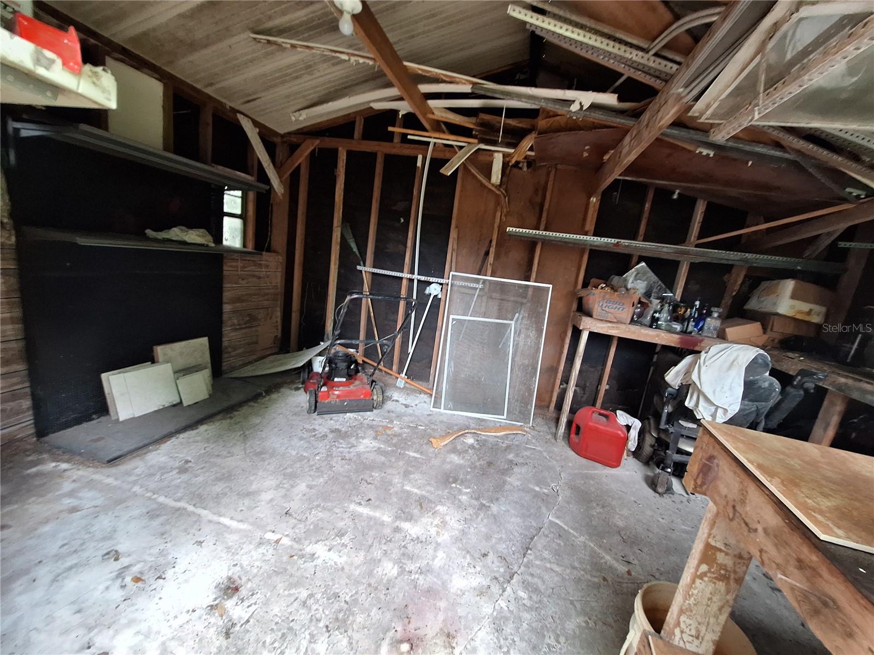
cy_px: 328
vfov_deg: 89.9
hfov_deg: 106.2
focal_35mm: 13
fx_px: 328
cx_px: 437
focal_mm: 1.74
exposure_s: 1/40
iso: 80
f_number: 2.2
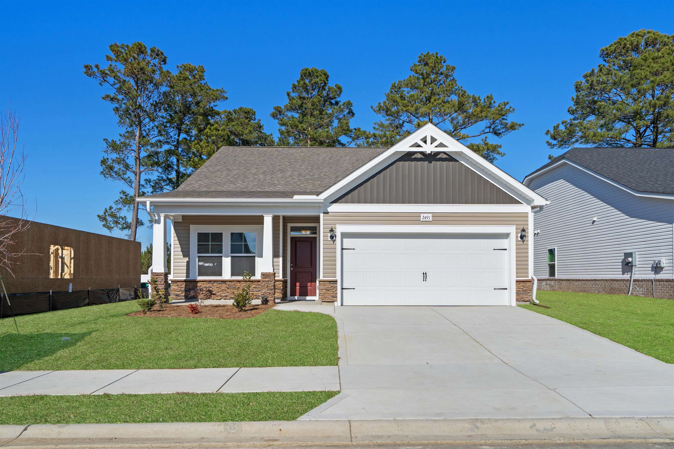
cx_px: 337
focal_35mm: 24
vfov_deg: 53.1
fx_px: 449
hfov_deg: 73.7
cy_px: 224
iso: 250
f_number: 9
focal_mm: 24
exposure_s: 1/1000
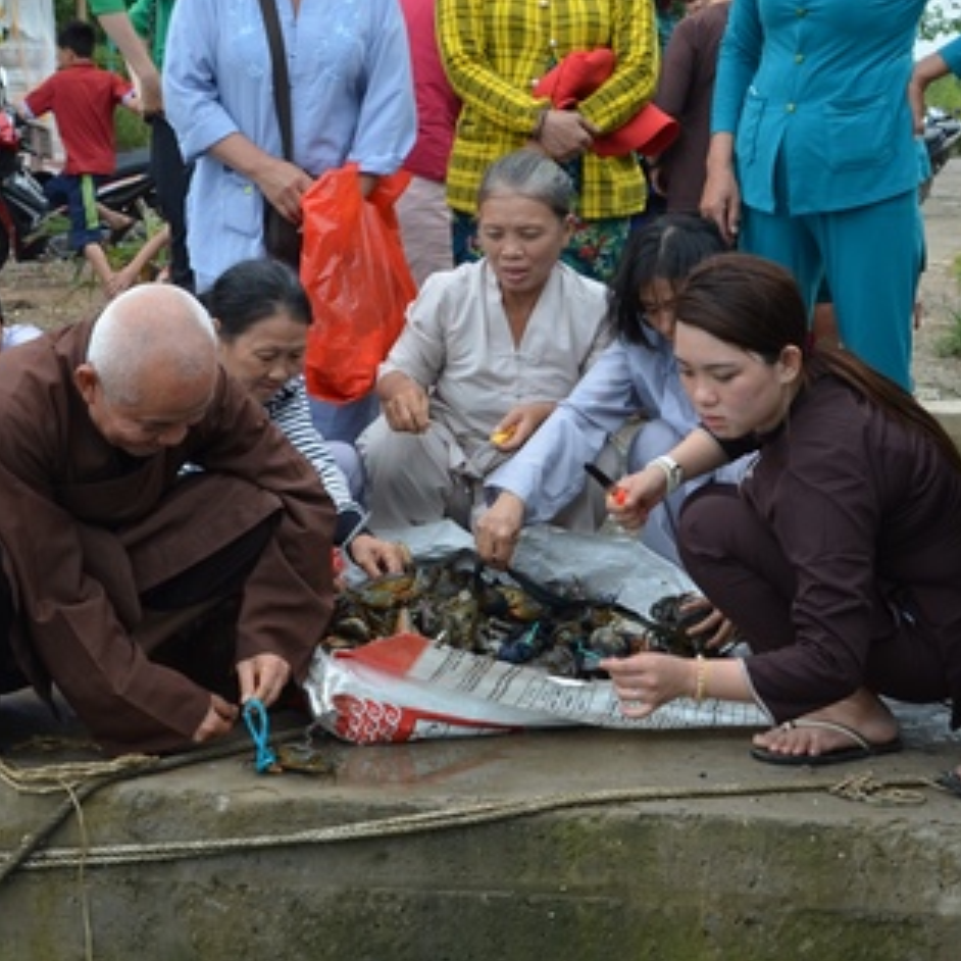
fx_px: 2069
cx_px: 517
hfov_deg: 26.1
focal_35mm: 66
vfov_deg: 26.1
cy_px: 350
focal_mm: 25
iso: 250
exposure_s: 1/200
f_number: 7.1
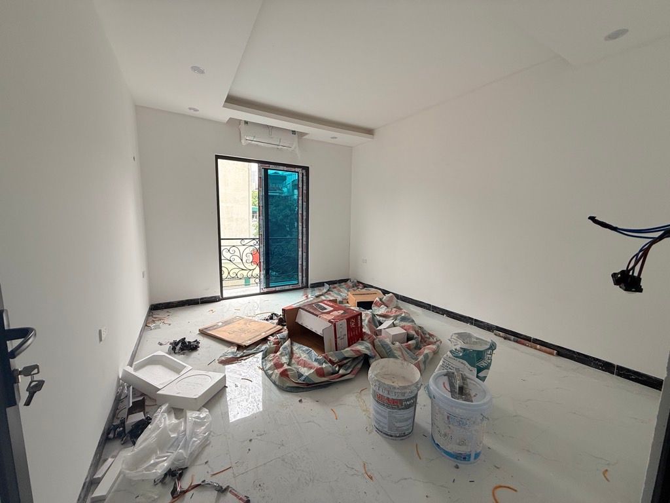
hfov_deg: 102.1
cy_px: 252
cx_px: 335
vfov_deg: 85.7
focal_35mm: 14
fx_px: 271
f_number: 2.2
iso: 64
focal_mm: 2.22
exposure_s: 1/99
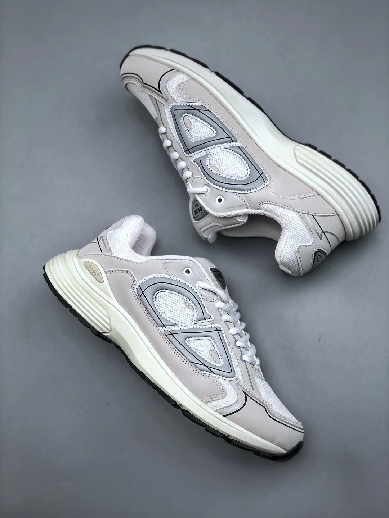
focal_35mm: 57
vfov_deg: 33.8
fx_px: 854
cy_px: 259
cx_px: 194
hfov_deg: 25.7
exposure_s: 1/100
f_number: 2.8
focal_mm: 6.6
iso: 32
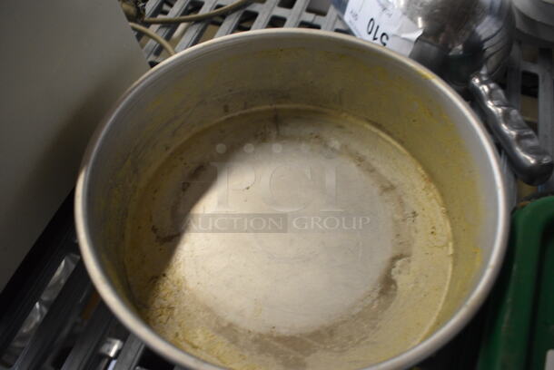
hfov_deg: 67.3
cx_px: 277
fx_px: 416
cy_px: 185
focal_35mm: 27
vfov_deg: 48.0
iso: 1600
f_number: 3.5
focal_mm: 18
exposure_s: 1/125
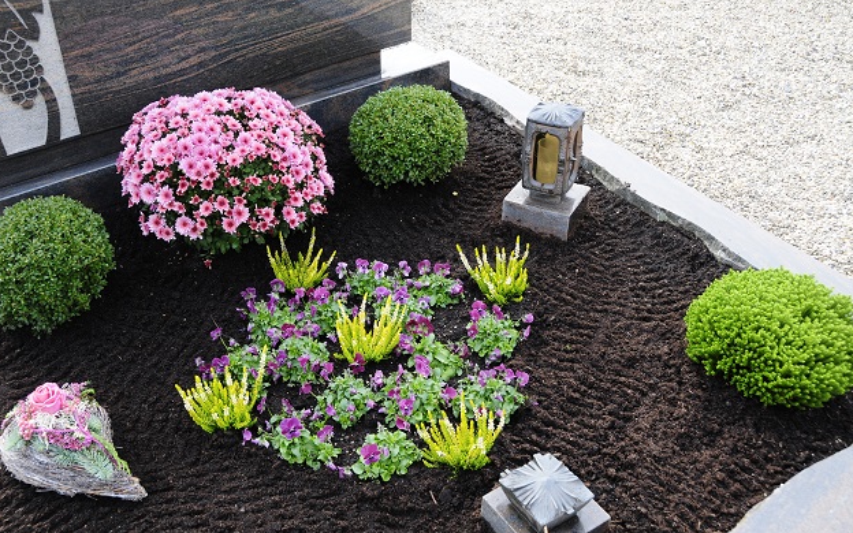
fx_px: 860
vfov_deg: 34.4
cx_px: 385
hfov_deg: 52.7
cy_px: 282
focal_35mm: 37
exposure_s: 1/125
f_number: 5.6
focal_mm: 22
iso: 200
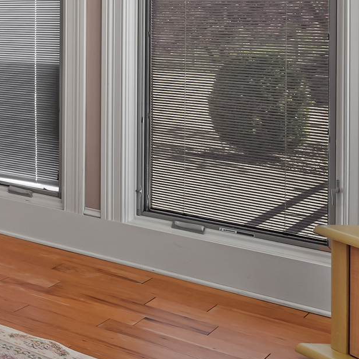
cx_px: -402
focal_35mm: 59
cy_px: 9
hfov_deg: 17.6
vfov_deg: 27.6
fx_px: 692
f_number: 5
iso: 160
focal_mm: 14
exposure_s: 1/10
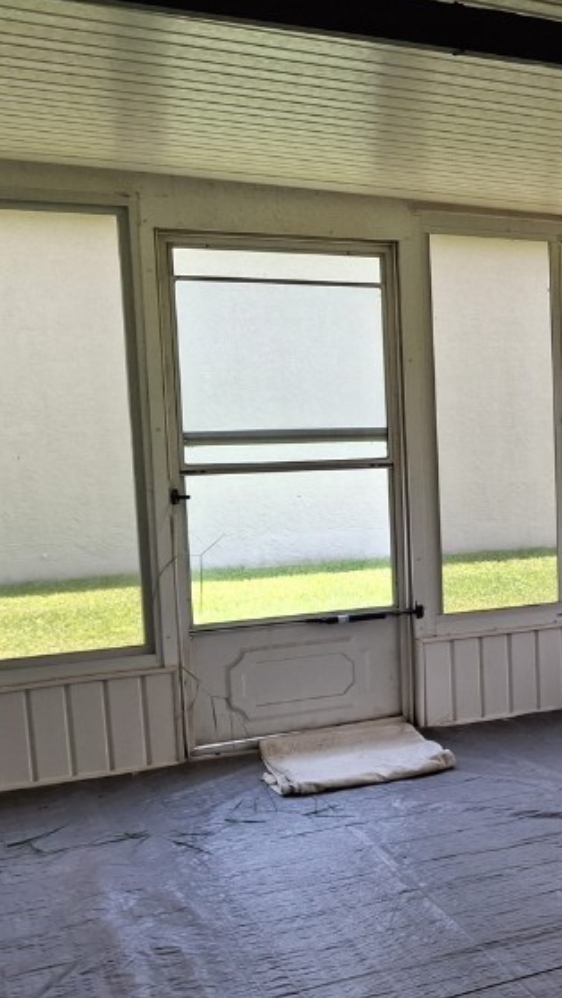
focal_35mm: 50
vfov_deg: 41.3
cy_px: 538
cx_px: 829
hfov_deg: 20.7
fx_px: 1324
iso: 25
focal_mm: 4.69
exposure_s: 1/183
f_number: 1.8
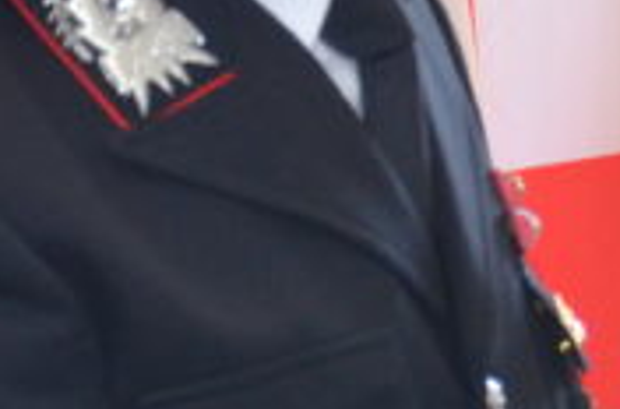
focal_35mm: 367
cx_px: 919
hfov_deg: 5.6
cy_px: 197
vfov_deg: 3.7
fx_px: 6298
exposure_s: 1/60
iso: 1000
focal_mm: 42
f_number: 4.8
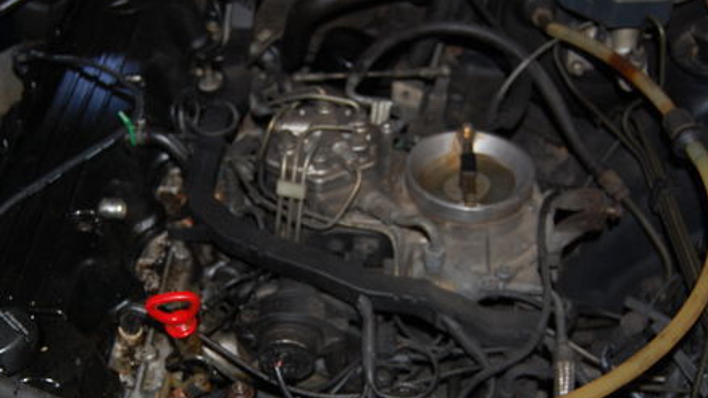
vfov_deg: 21.7
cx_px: 232
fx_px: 1033
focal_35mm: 55
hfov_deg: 37.4
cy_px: 284
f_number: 4
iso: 400
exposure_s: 1/60
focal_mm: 24
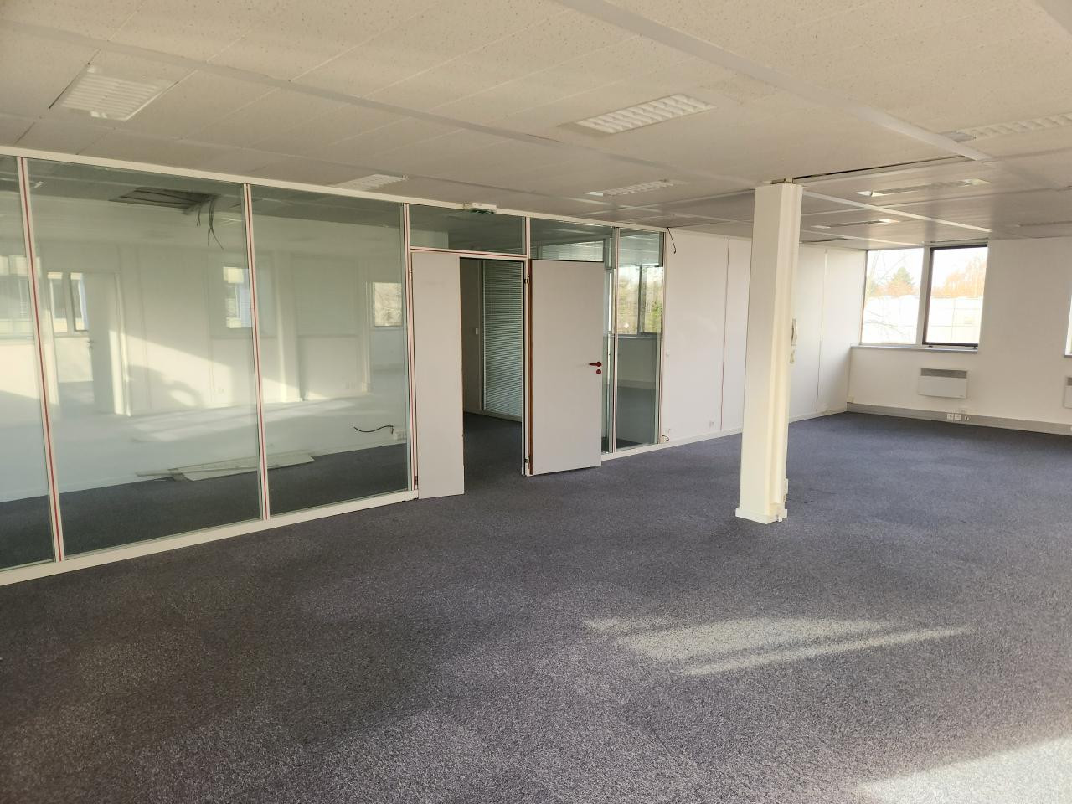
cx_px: 536
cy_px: 402
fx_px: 712
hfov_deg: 73.9
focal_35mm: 23
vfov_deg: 58.9
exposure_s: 1/50
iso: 80
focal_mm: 5.4
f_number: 1.8
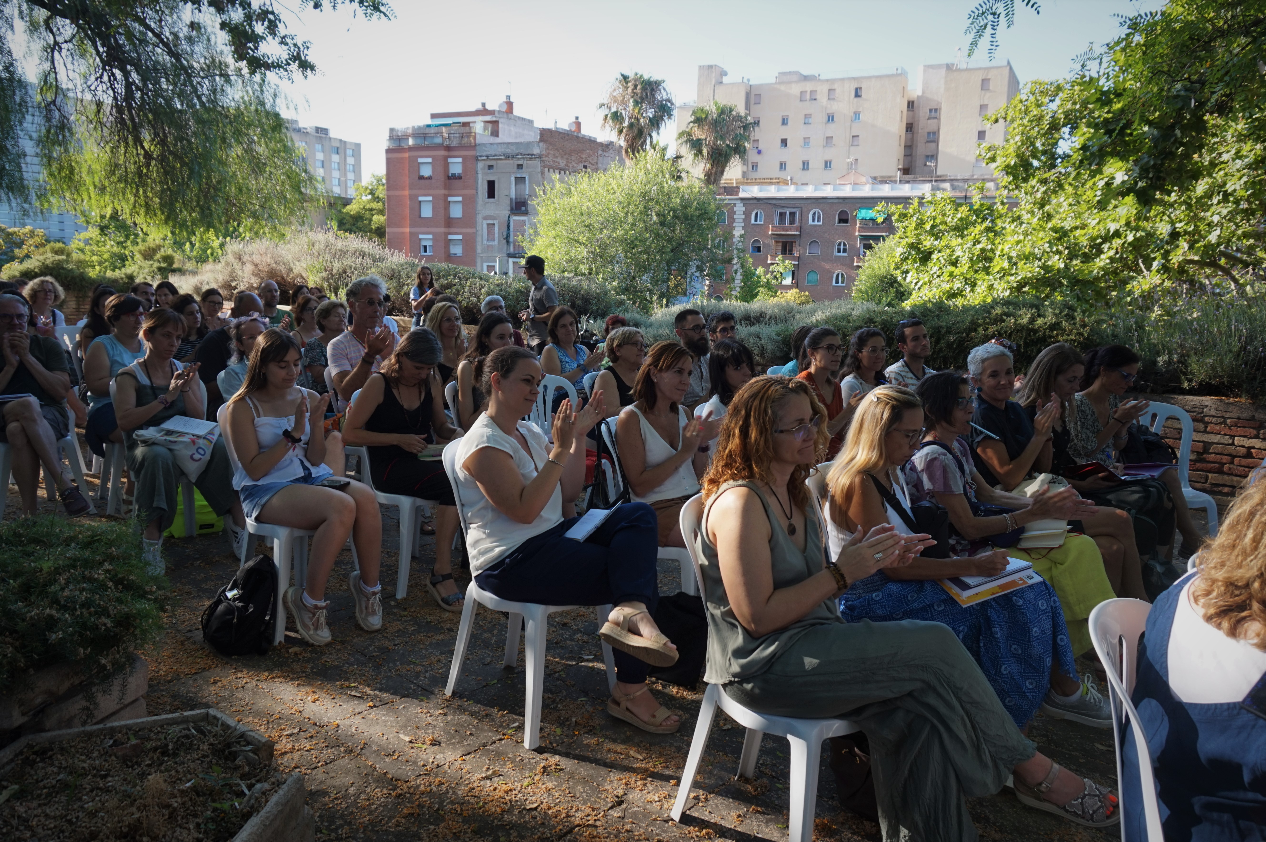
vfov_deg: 53.1
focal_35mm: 24
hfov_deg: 73.8
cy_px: 421
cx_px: 633
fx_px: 844
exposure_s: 1/80
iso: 100
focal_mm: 16
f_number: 5.6
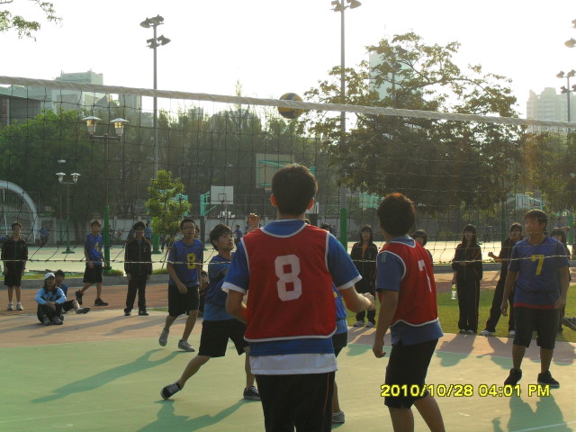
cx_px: 288
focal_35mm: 80
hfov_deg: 24.4
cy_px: 216
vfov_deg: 18.4
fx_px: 1331
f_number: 4.4
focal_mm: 14.1
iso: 100
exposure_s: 1/500
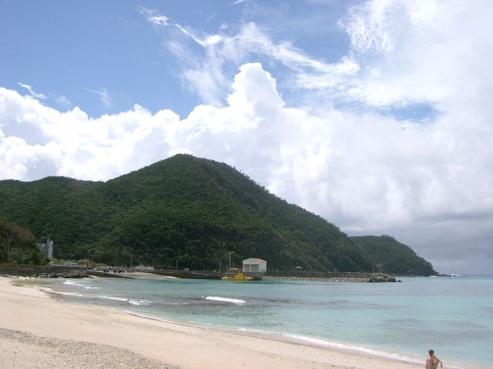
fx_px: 527
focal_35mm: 37
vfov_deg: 38.6
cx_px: 246
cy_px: 184
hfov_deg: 50.2
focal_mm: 7.6
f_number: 5
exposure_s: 1/2000
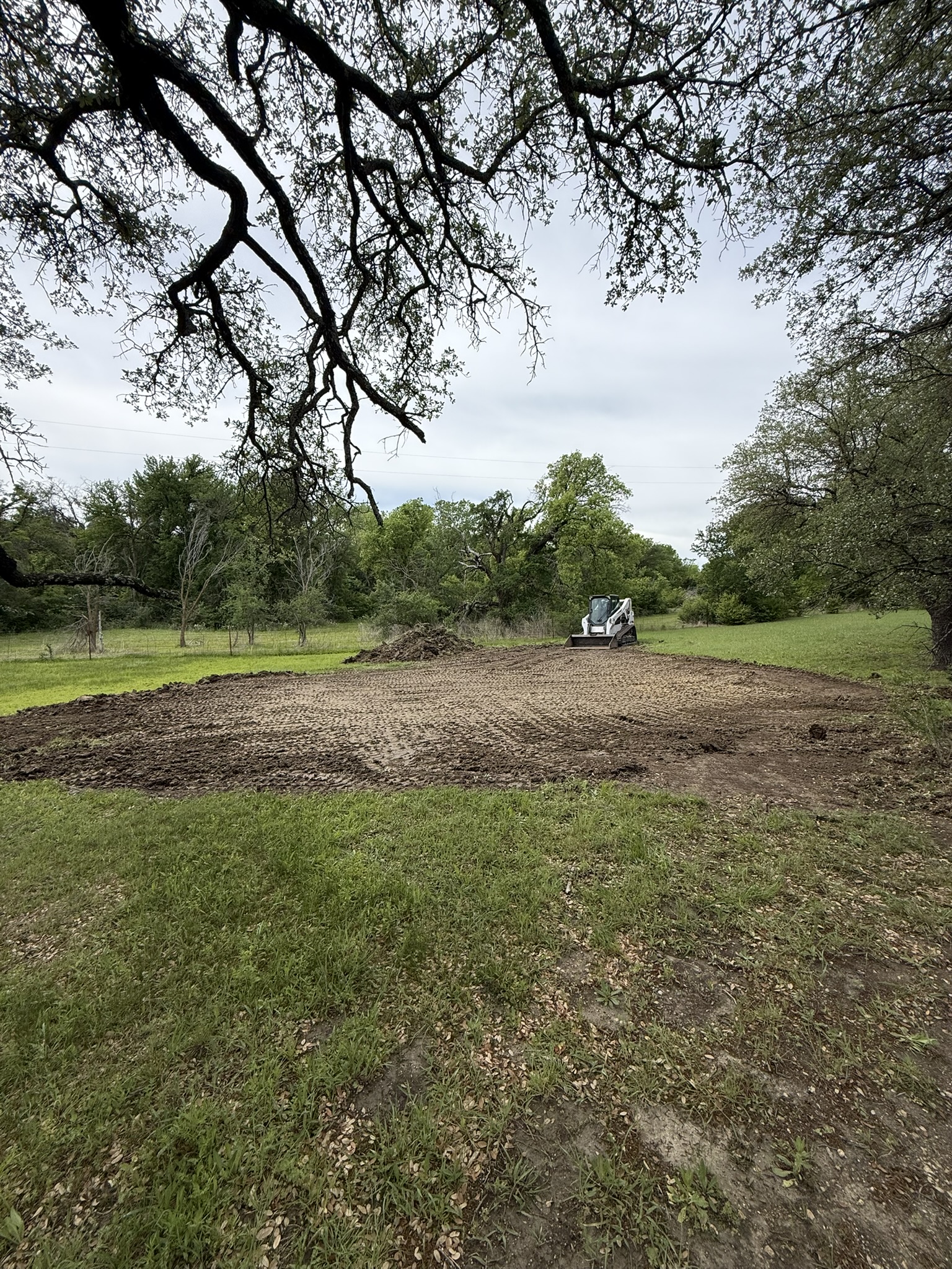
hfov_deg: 85.7
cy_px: 634
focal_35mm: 14
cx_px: 476
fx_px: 513
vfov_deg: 102.1
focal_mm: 2.22
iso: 50
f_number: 2.2
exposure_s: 1/2165
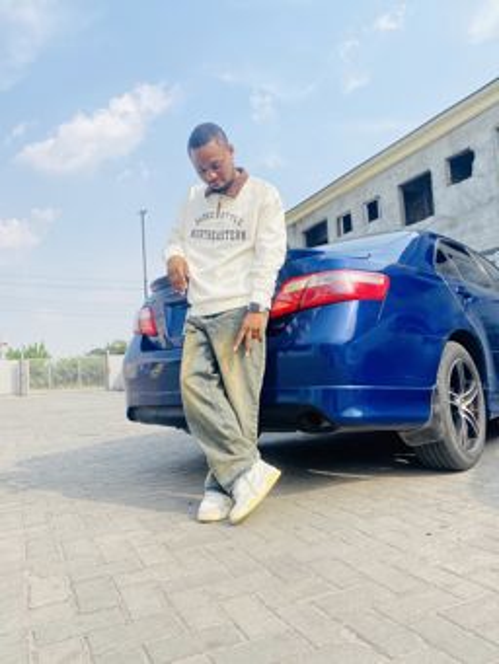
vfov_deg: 67.3
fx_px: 499
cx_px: 250
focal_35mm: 26
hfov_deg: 53.1
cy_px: 332
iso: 32
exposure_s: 1/1543
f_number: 1.8
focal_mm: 4.25
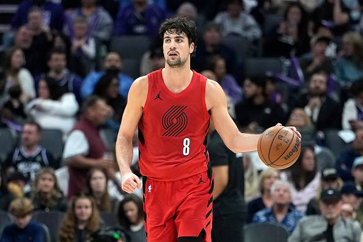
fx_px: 2188
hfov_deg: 9.5
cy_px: 121
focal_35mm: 217
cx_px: 182
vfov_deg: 6.3
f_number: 2
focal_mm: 145
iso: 2000
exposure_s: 1/2500
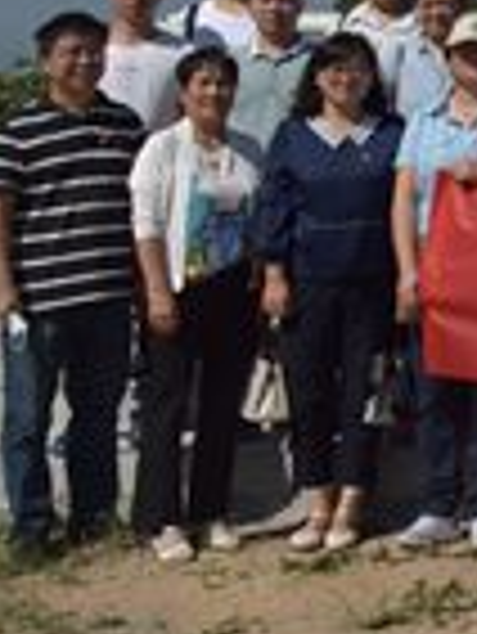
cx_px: 1156
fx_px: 1798
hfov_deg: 12.0
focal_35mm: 98
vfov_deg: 19.0
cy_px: -108
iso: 500
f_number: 13
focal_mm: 24
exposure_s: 1/1600
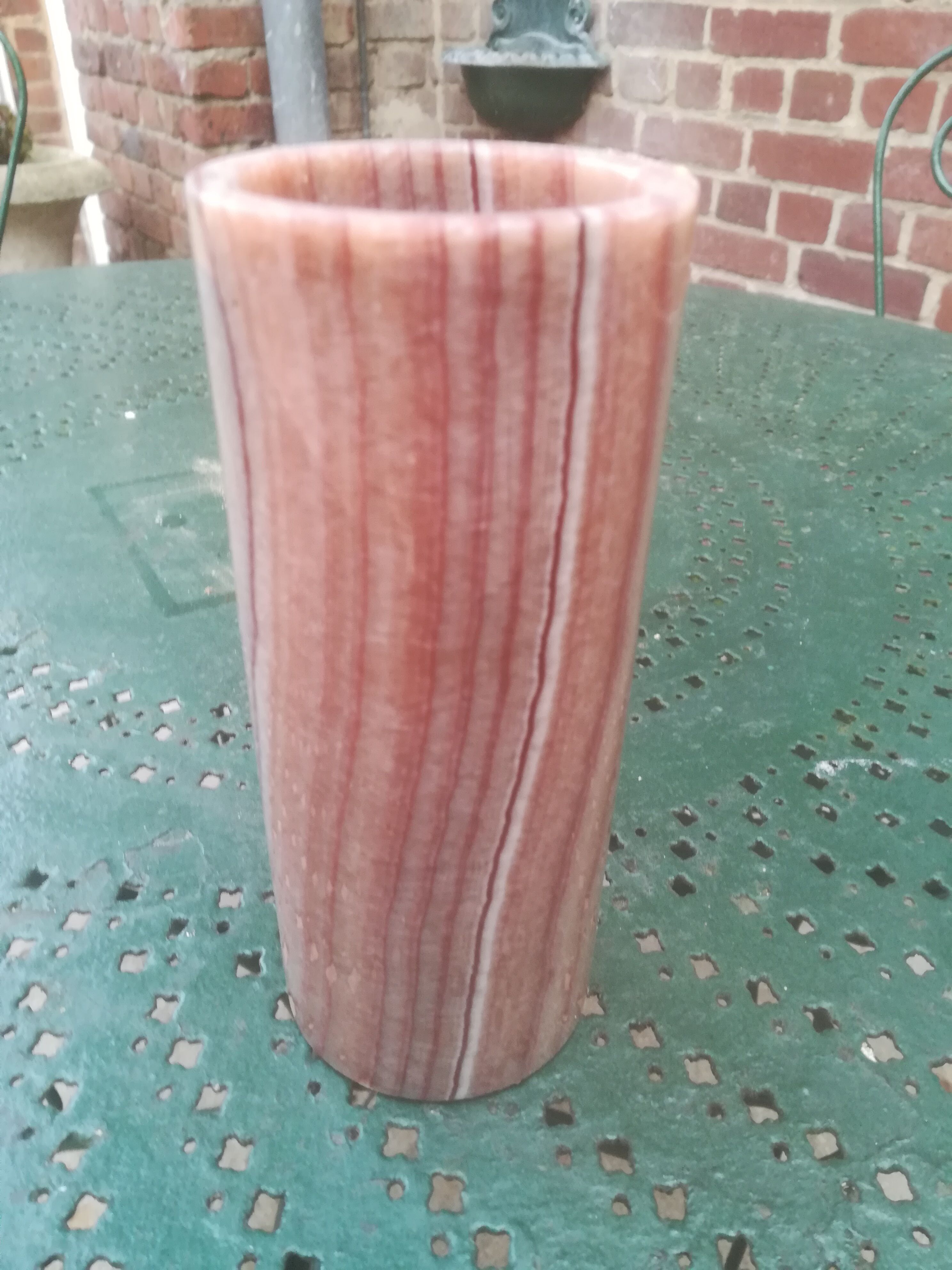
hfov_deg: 53.1
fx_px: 953
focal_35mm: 26
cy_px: 635
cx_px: 476
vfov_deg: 67.3
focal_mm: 3.83
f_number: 2.2
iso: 200
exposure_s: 1/33.3
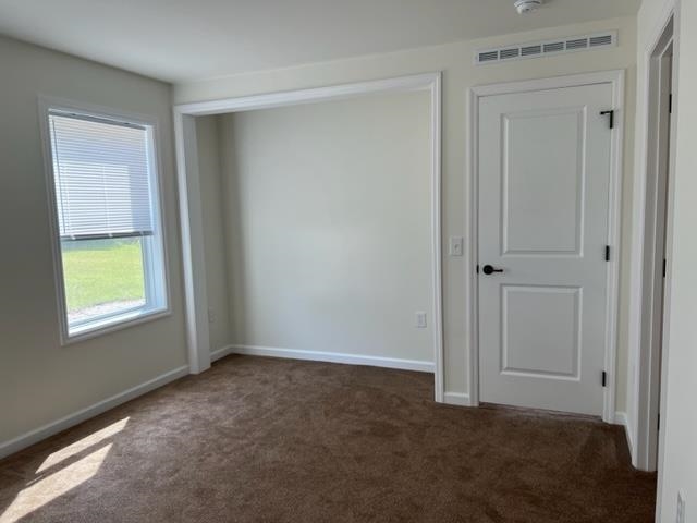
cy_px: 262
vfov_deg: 53.1
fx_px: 524
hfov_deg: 67.3
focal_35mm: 26
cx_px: 348
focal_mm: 5.7
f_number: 1.5
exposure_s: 1/163
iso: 50
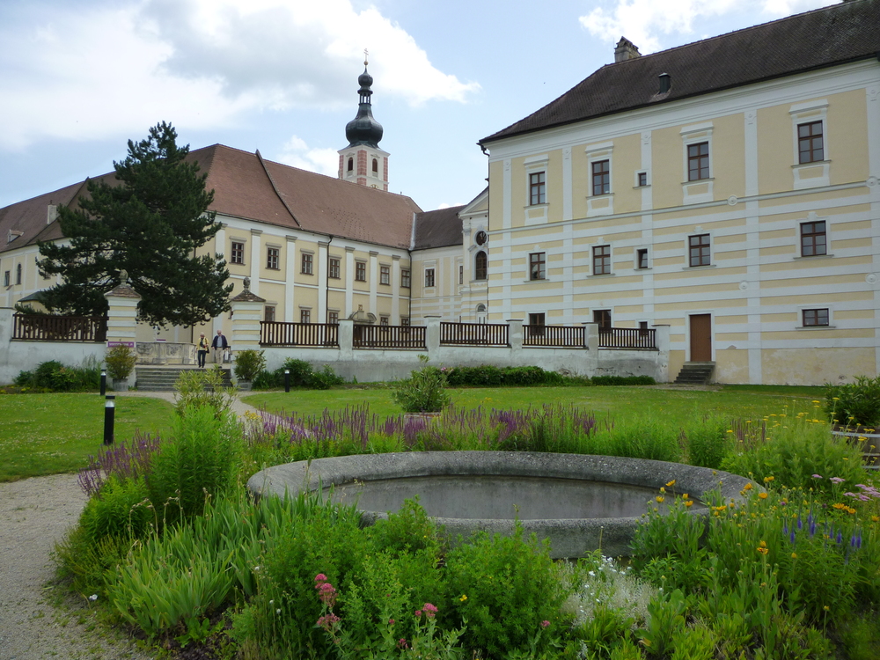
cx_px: 440
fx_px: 737
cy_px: 330
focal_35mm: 29
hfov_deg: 61.7
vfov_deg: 48.2
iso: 125
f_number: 4
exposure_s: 1/500
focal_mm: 5.2
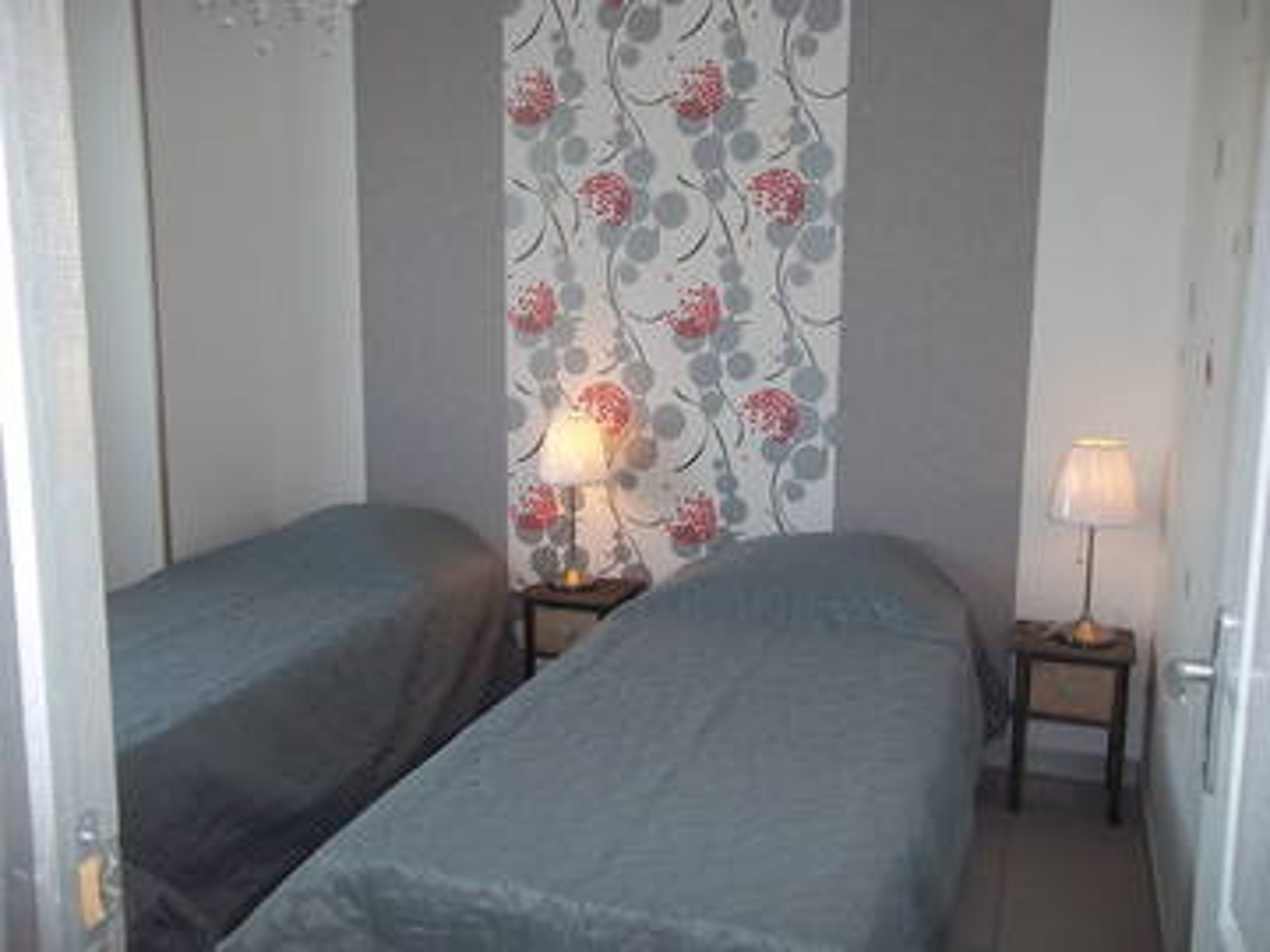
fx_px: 1174
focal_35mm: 32
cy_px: 476
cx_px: 635
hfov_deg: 56.8
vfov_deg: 44.2
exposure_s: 1/30
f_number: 2.9
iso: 80
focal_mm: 5.7
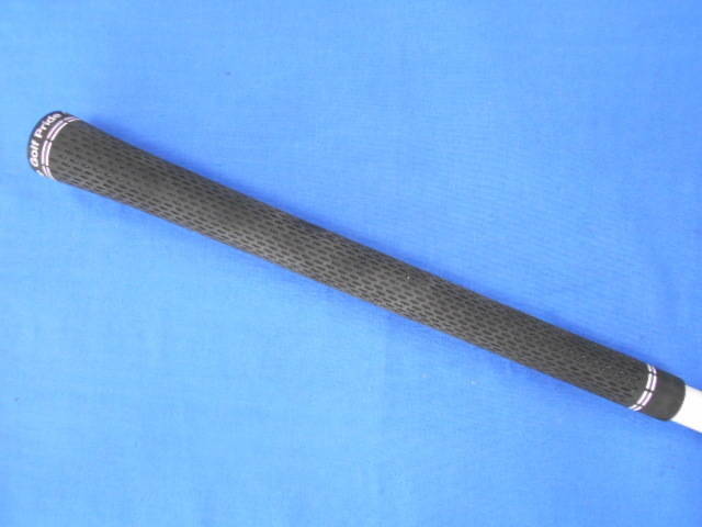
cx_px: 351
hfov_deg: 67.3
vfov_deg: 53.1
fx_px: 527
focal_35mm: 26
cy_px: 264
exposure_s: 1/30
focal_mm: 4.6
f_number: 3.2
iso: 360
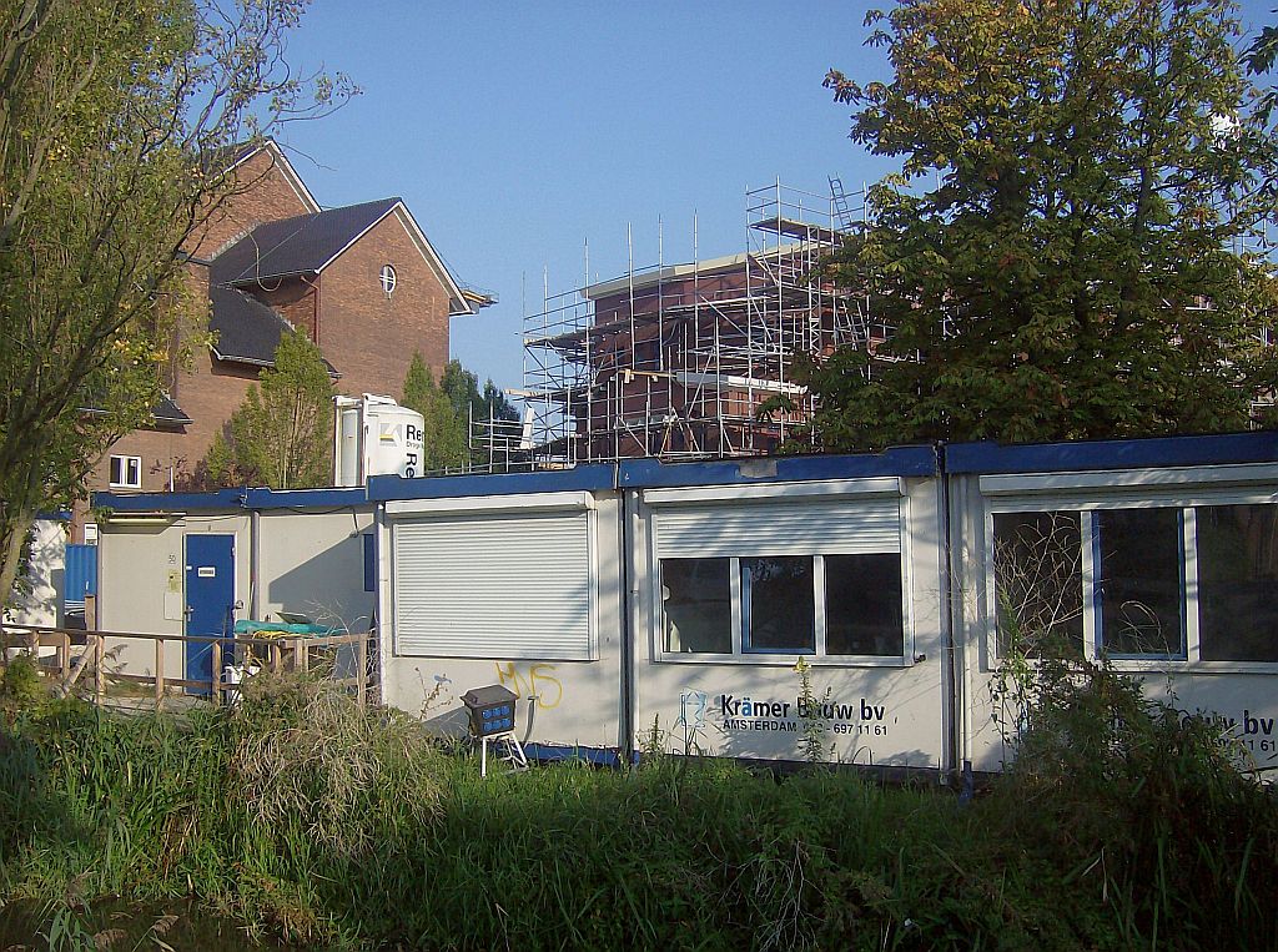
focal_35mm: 36
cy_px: 476
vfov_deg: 39.5
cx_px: 639
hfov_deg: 51.5
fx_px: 1326
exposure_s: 1/642
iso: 100
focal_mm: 6
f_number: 4.7
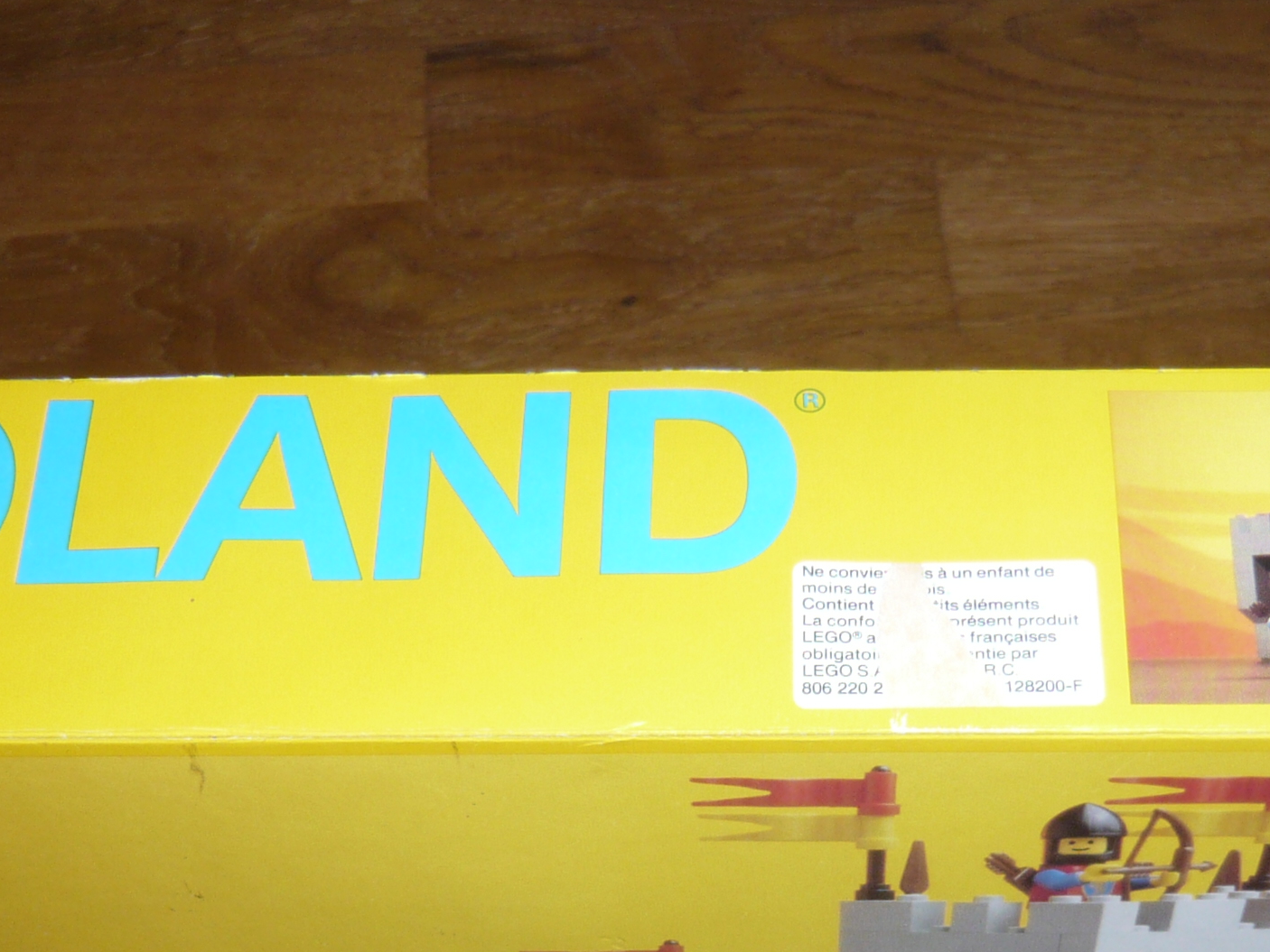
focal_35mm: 65
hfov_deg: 29.6
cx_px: 844
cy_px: 775
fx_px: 2385
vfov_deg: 22.3
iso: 100
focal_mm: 4.6
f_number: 2.8
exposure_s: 1/30
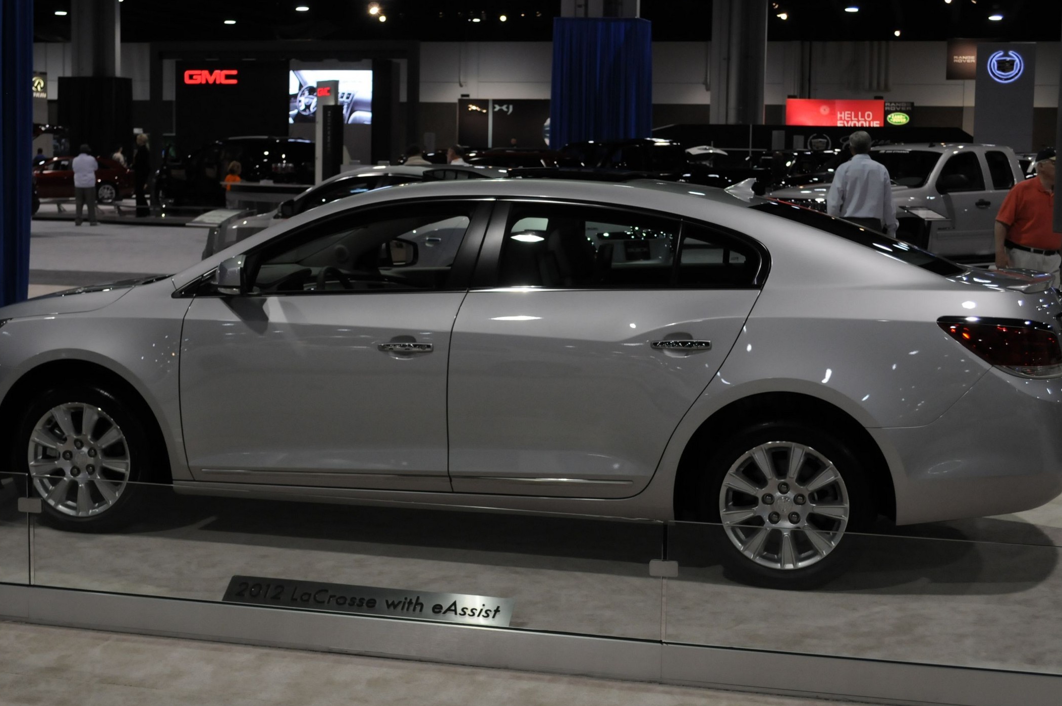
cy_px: 316
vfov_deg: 23.7
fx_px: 1680
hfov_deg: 35.1
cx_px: 519
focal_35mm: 57
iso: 800
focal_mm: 32
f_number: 5
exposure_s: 1/100
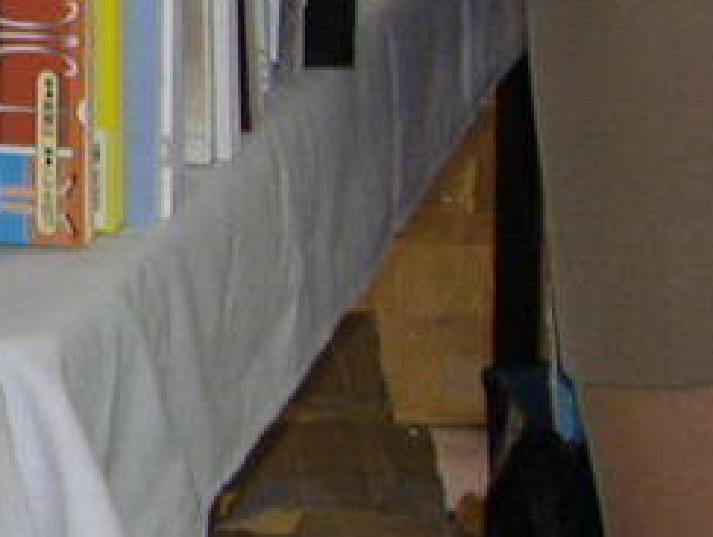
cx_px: -839
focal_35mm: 230
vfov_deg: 6.5
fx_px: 4744
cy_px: 120
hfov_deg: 8.1
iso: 50
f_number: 2.8
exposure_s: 1/30
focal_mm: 8.9
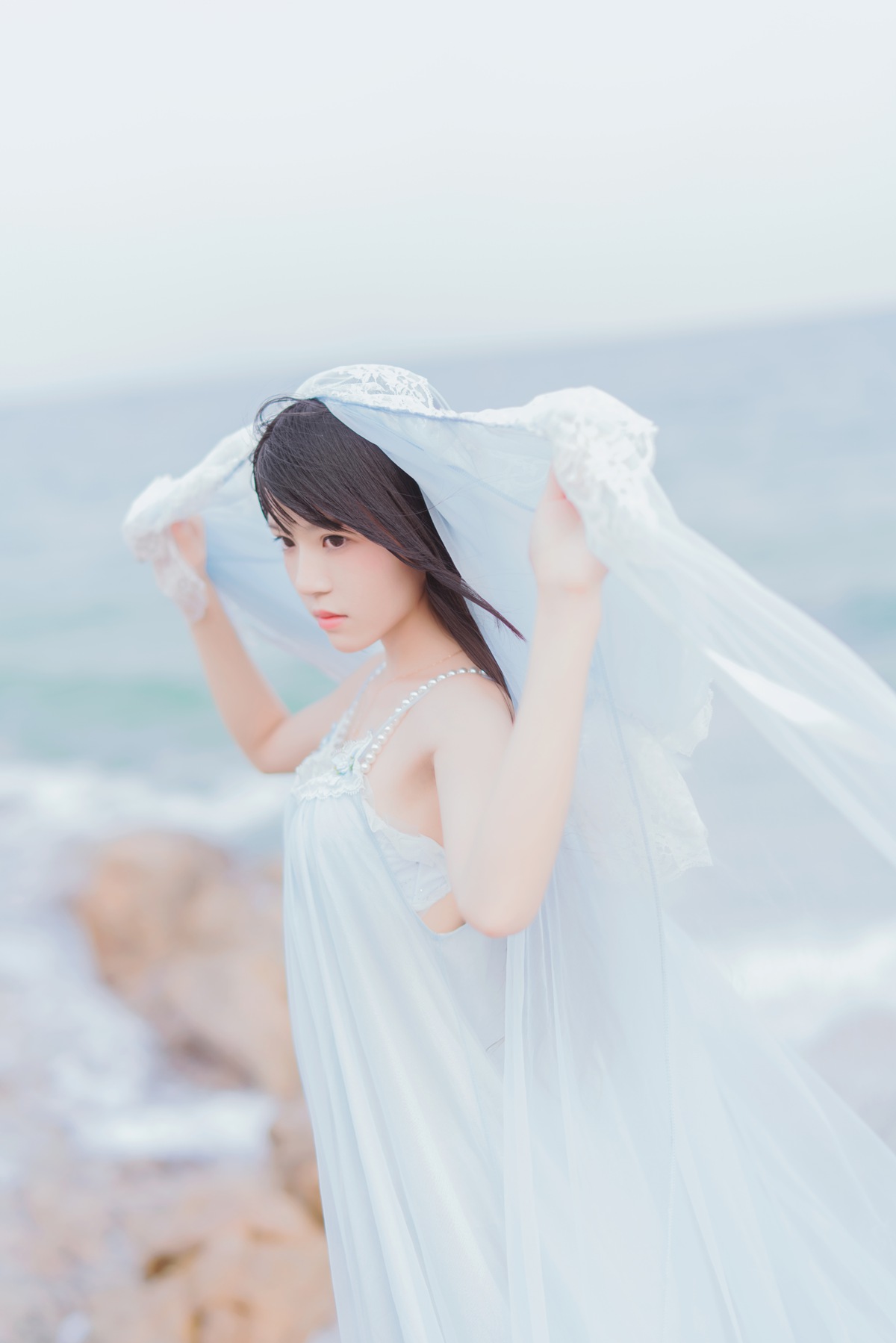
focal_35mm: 50
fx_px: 1866
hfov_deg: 27.0
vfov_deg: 39.6
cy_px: 672
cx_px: 448
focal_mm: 50
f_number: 1.6
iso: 125
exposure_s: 1/400
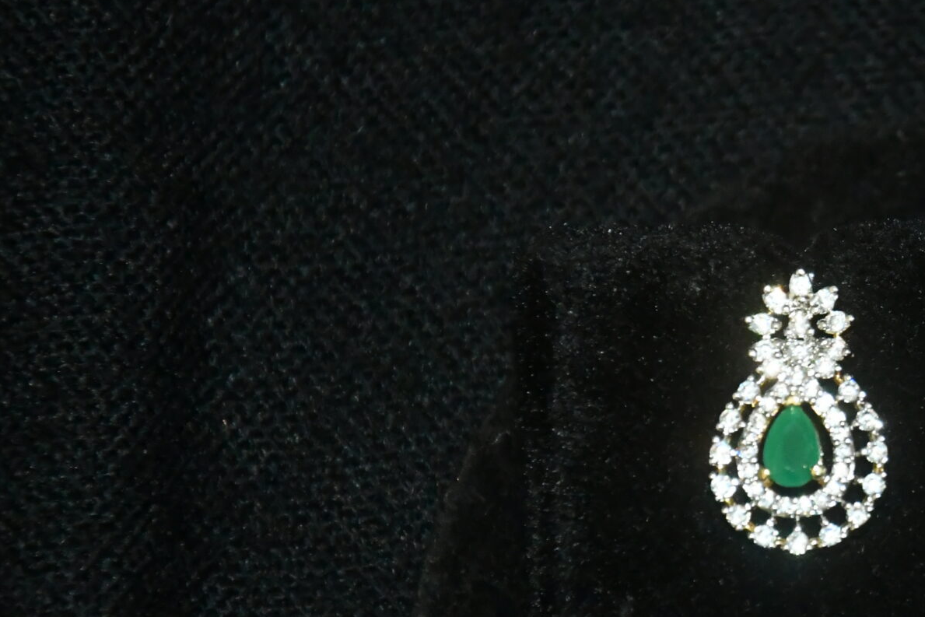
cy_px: 393
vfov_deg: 4.1
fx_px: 8685
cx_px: 944
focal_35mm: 338
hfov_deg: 6.1
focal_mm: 105
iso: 6400
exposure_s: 1/60
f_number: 5.6
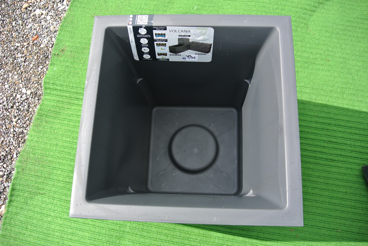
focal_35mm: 29
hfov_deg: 63.6
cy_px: 123
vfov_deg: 45.1
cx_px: 184
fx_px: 297
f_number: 3.5
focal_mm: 11
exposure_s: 1/500
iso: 100
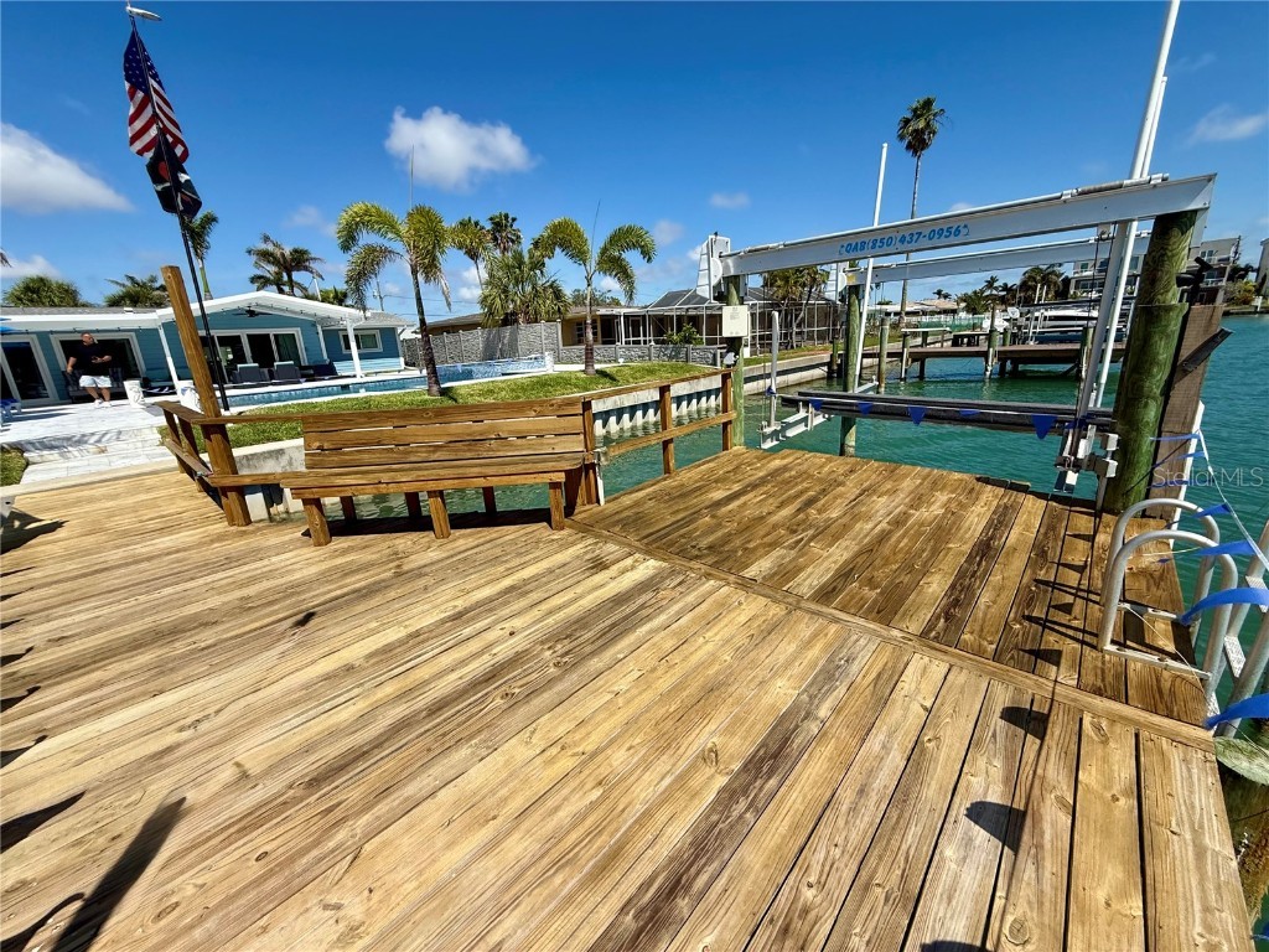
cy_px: 476
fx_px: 513
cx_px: 634
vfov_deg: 85.7
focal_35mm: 14
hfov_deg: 102.1
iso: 50
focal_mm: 2.22
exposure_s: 1/2506
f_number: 2.2
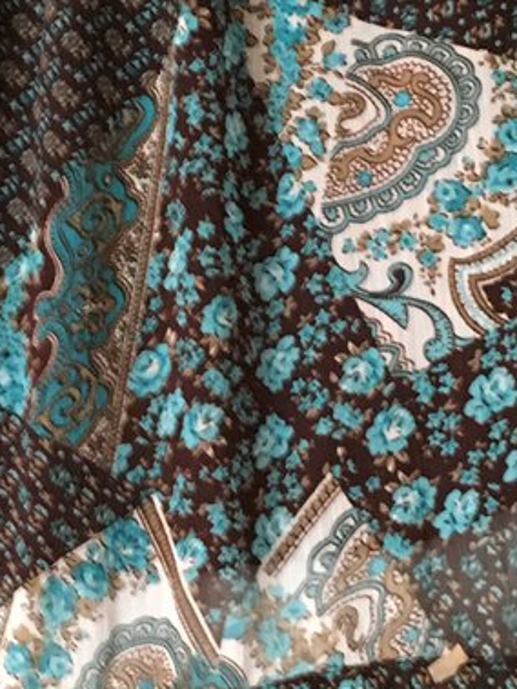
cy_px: 337
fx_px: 2032
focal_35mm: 102
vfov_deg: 19.3
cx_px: 129
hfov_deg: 14.4
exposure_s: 1/17
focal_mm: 4.15
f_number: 2.2
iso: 250
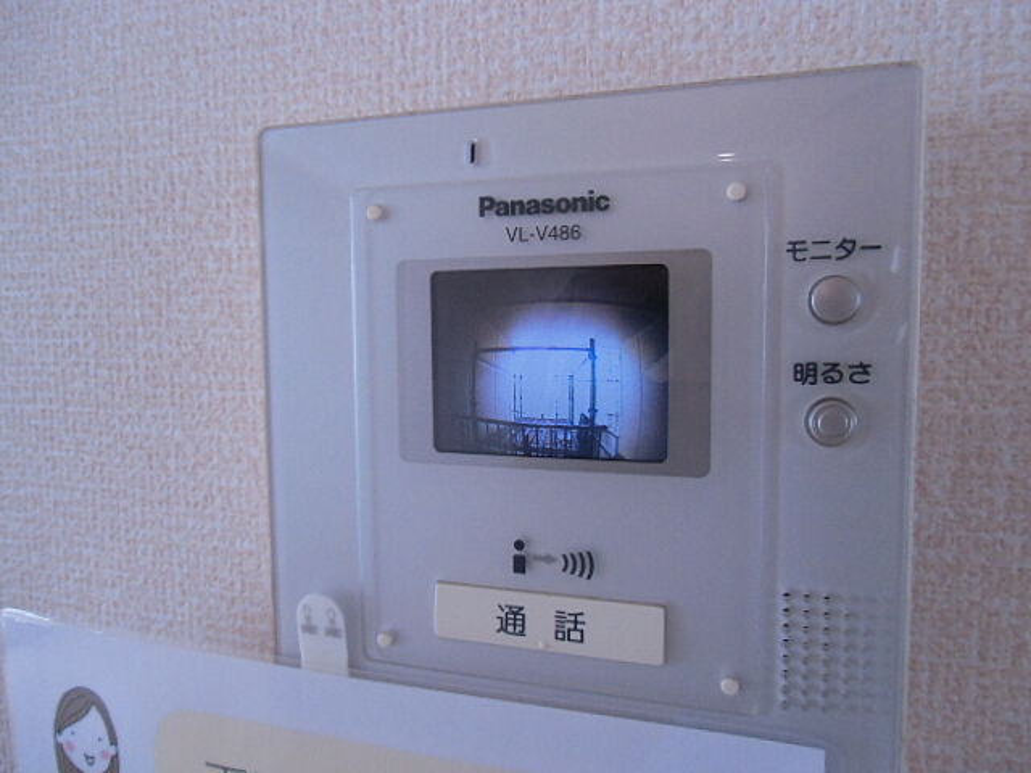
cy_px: 386
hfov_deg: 71.6
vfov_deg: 56.8
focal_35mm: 24
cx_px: 516
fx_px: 715
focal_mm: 4.24
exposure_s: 1/100
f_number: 3
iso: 400
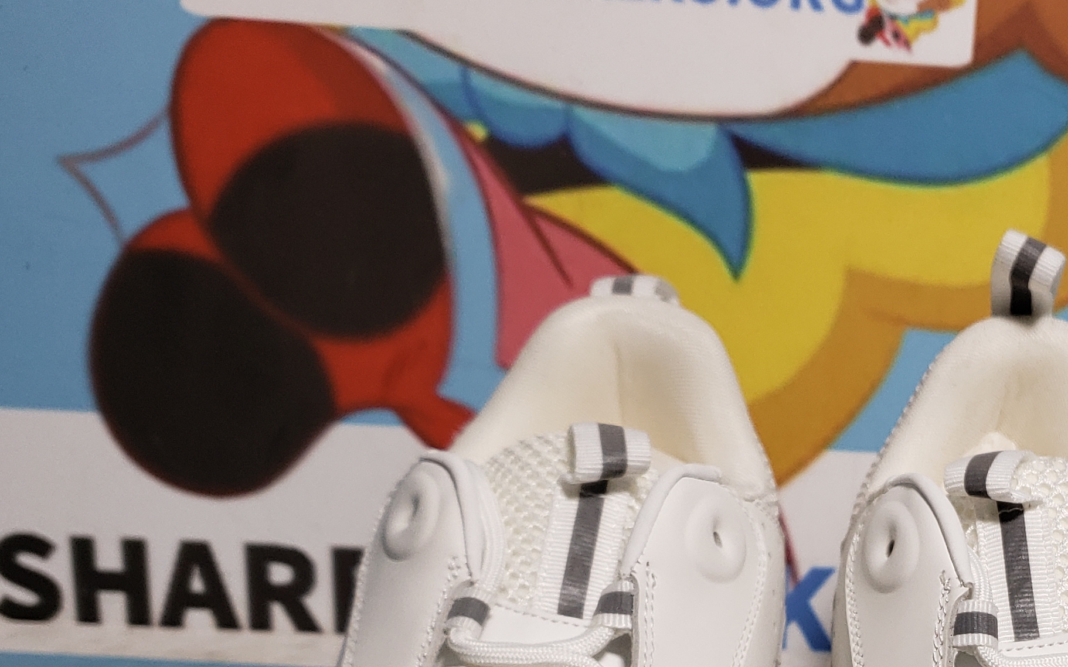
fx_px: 1776
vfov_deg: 19.8
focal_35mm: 61
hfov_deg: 32.2
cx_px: 910
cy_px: 826
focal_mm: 4.3
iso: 50
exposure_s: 1/701
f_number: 1.5
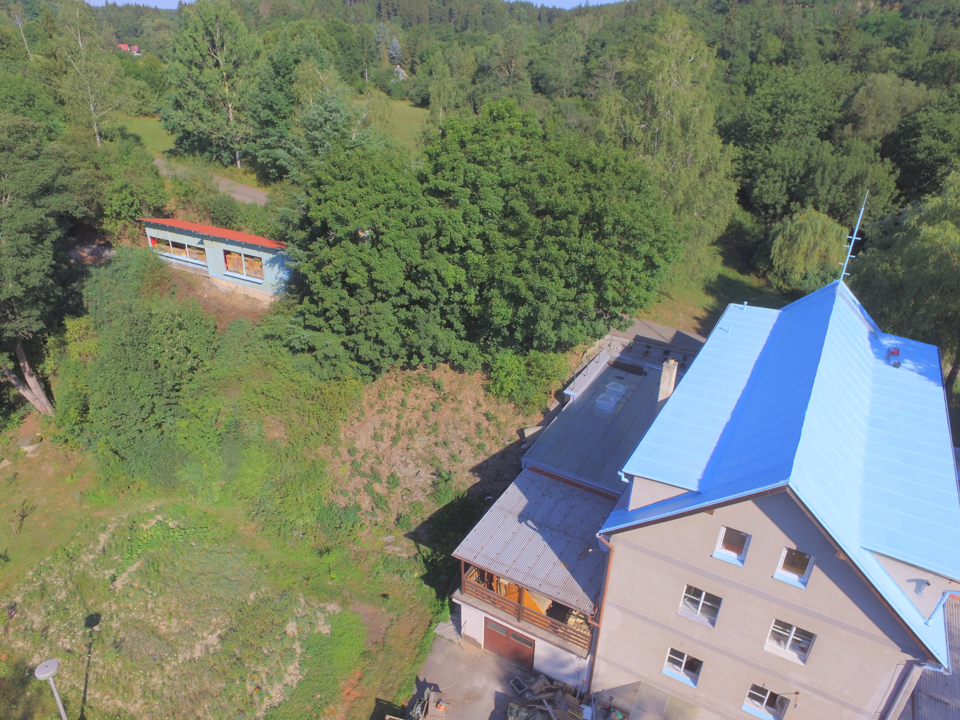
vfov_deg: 66.0
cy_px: 360
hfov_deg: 81.7
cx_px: 480
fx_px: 555
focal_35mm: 20
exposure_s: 1/602
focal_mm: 3.61
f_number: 2.8
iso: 100
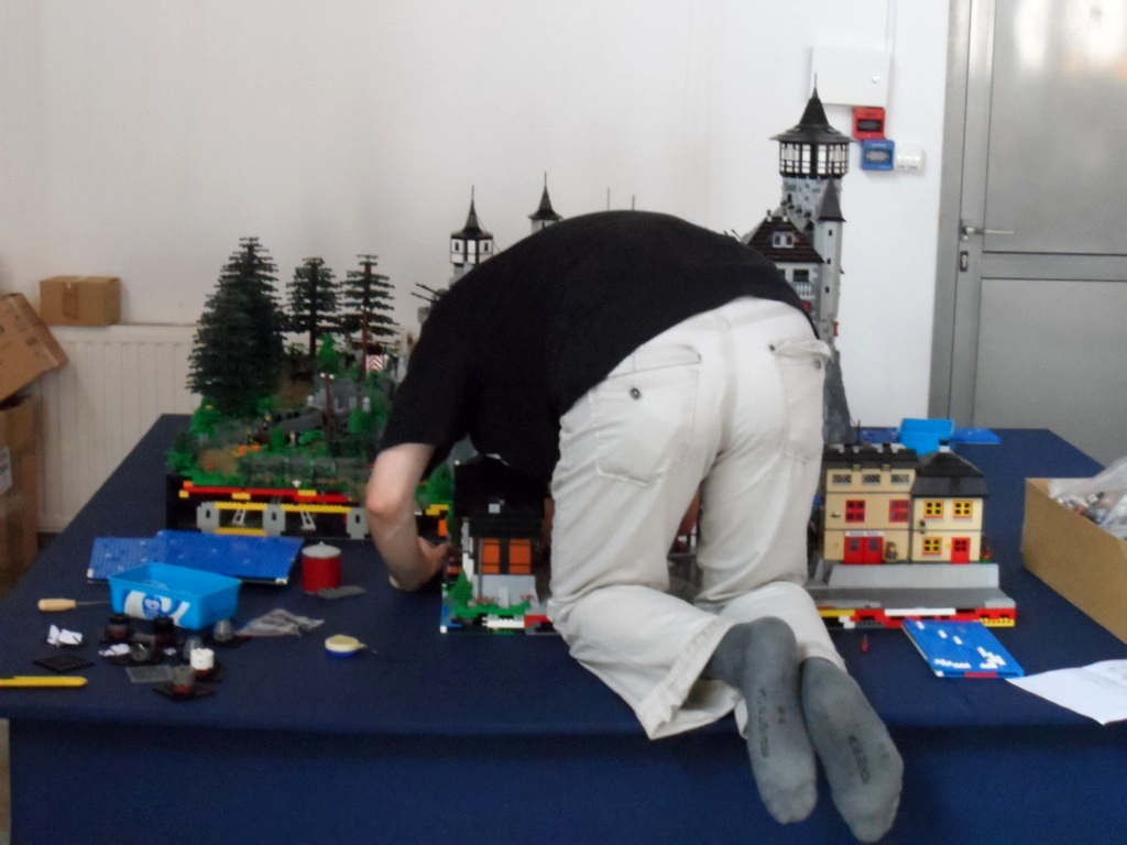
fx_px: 2019
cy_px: 422
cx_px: 564
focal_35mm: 62
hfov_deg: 31.2
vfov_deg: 23.7
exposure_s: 1/20
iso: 800
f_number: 4.2
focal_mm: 10.2
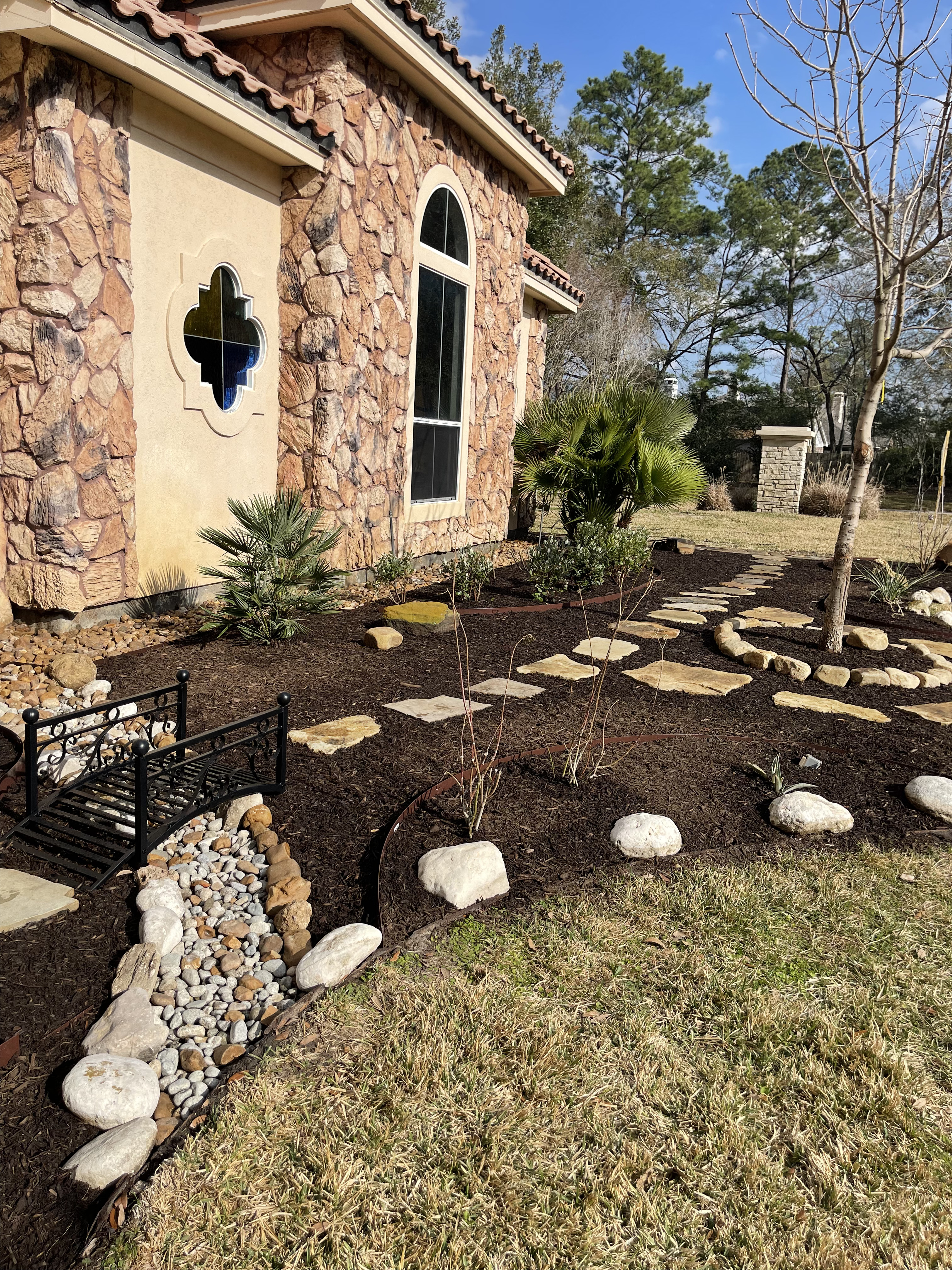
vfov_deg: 69.4
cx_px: 476
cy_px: 635
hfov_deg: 54.9
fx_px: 917
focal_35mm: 25
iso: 32
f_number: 1.6
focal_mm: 5.1
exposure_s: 1/5917
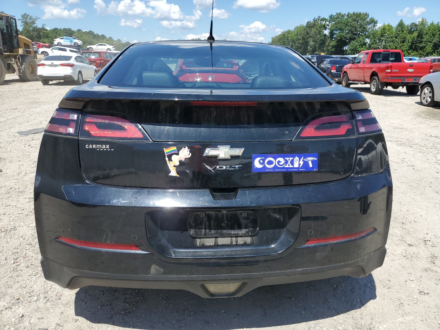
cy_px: 165
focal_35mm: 26
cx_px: 220
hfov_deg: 67.3
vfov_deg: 53.1
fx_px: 330
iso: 50
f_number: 1.5
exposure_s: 1/3333
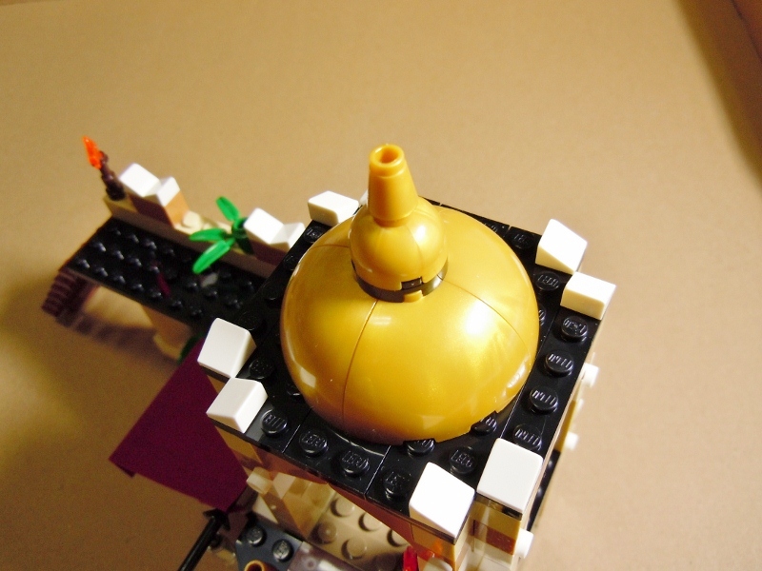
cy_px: 286
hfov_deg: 60.0
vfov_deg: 46.8
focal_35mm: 30
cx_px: 381
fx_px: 660
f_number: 3.5
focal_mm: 5.4
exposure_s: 1/15
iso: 200
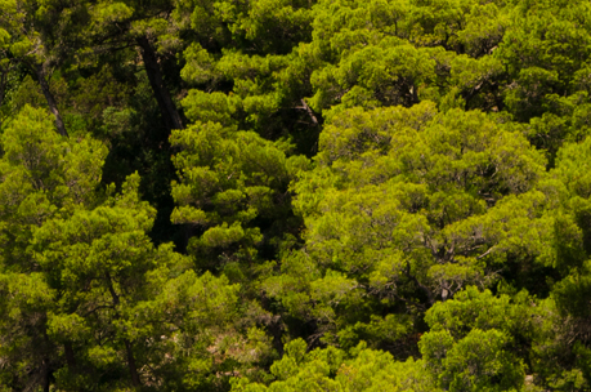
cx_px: -388
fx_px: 5996
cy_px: 166
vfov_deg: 3.7
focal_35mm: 366
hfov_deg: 5.6
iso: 100
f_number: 13
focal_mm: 70
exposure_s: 1/50
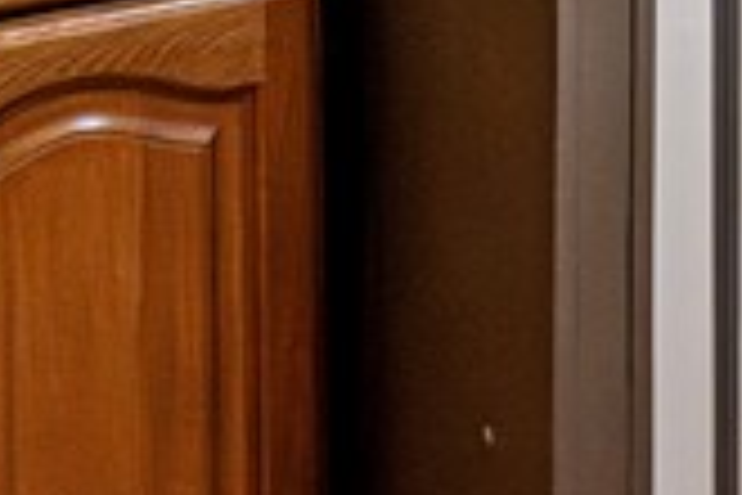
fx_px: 1896
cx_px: 650
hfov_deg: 21.7
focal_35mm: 92
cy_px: -1019
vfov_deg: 10.3
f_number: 8
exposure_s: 1/200
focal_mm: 14
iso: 4000
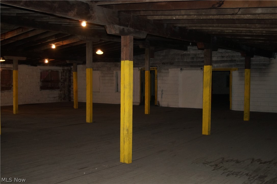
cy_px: 92
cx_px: 138
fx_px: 323
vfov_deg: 31.8
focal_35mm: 42
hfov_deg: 46.4
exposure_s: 1/60
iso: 800
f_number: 3.5
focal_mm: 28
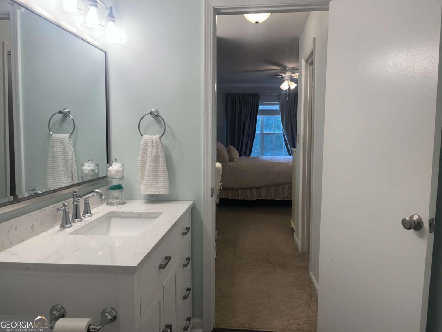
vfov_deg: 53.1
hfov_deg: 67.3
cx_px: 221
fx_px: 332
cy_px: 166
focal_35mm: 26
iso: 50
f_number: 1.6
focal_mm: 5.1
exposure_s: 1/120
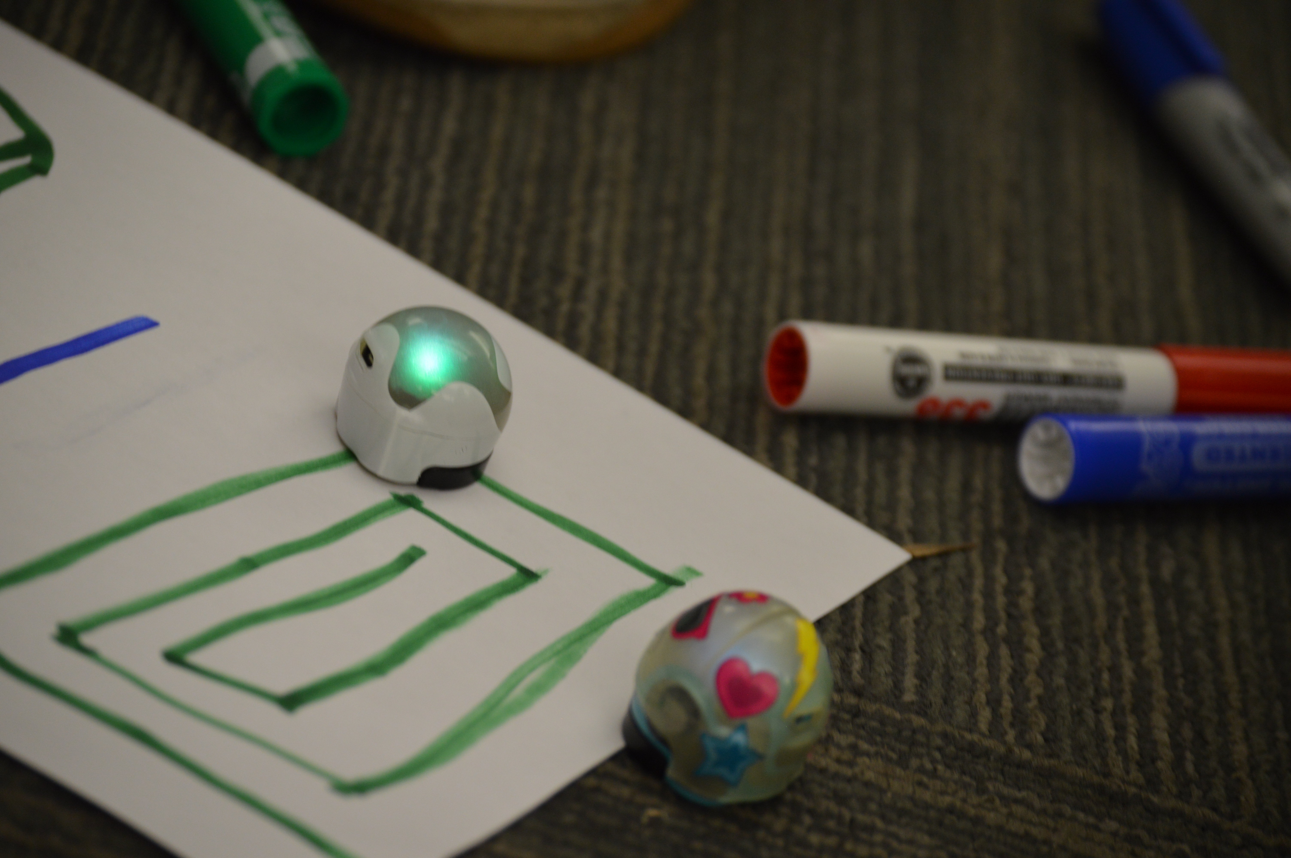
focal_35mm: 120
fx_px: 4299
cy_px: 429
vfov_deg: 11.4
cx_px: 646
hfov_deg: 17.1
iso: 560
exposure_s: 1/125
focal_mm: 80
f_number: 4.5
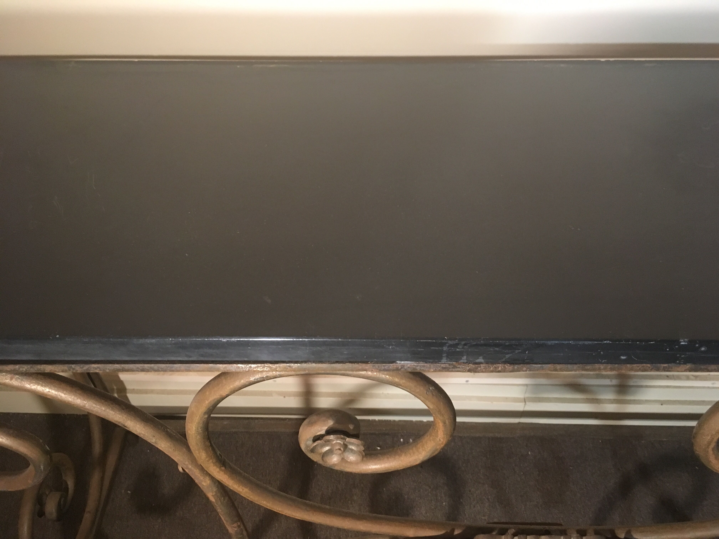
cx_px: 360
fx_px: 602
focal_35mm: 29
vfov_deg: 48.2
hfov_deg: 61.7
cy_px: 270
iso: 250
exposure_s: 1/33
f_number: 2.2
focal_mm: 4.15
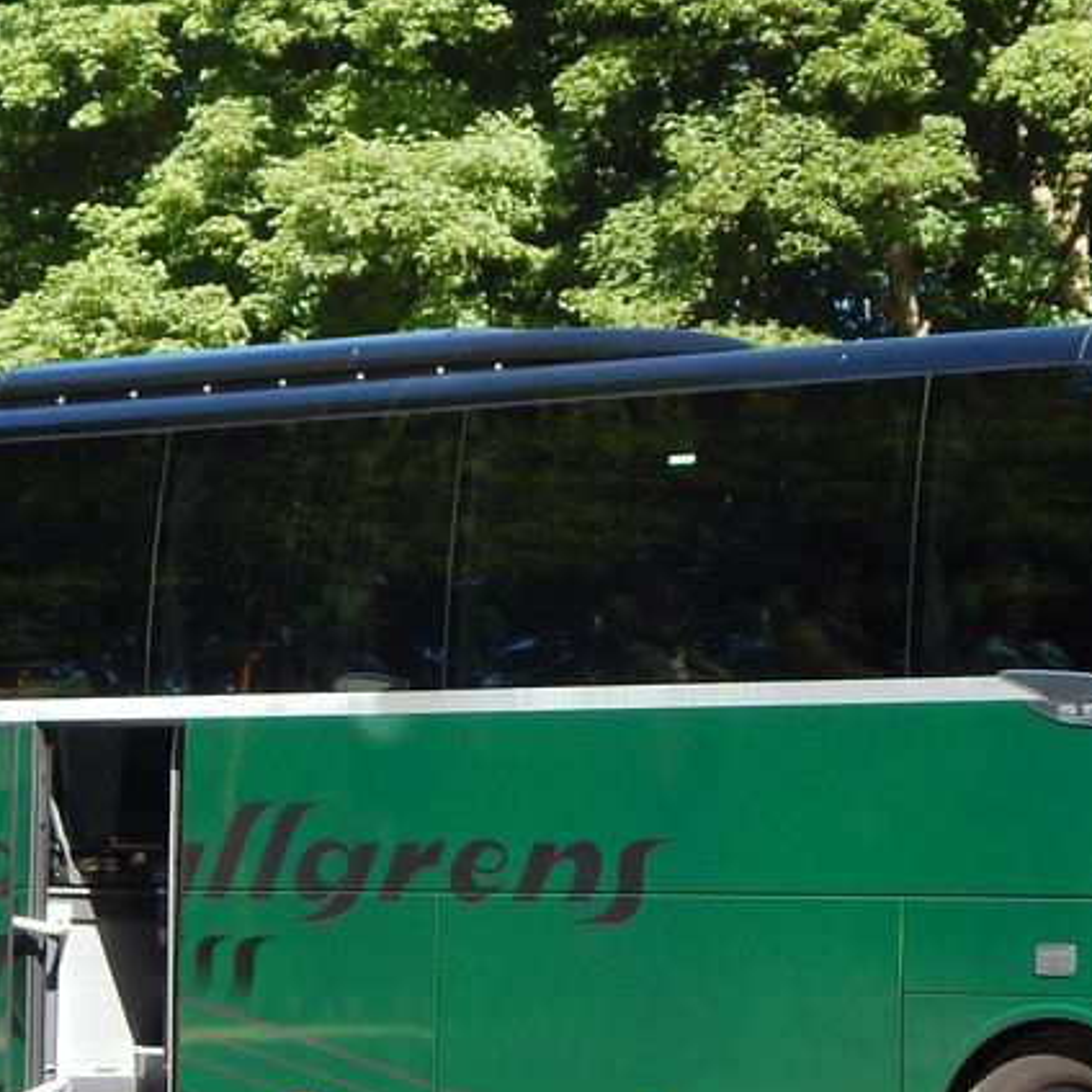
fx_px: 4818
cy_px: 631
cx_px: 739
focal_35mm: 135
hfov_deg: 12.9
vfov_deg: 12.9
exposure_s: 1/320
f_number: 3.8
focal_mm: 9.7
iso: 125
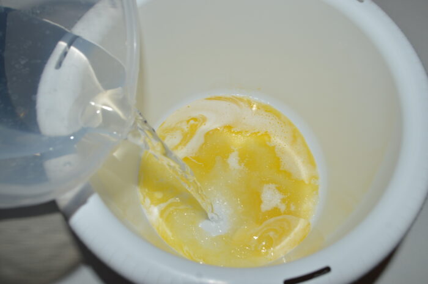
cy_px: 142
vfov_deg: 39.9
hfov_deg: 57.3
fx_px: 392
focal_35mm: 33
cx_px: 214
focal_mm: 22
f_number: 8
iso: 100
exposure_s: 1/60
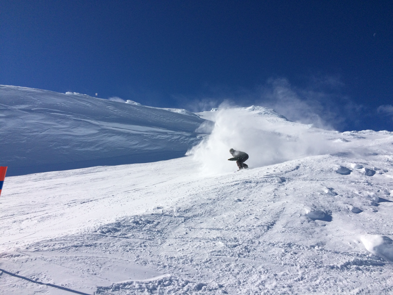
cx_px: 196
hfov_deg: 61.7
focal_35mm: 29
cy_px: 148
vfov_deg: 48.2
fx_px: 329
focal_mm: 4.15
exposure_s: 1/6849
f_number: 2.2
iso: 40
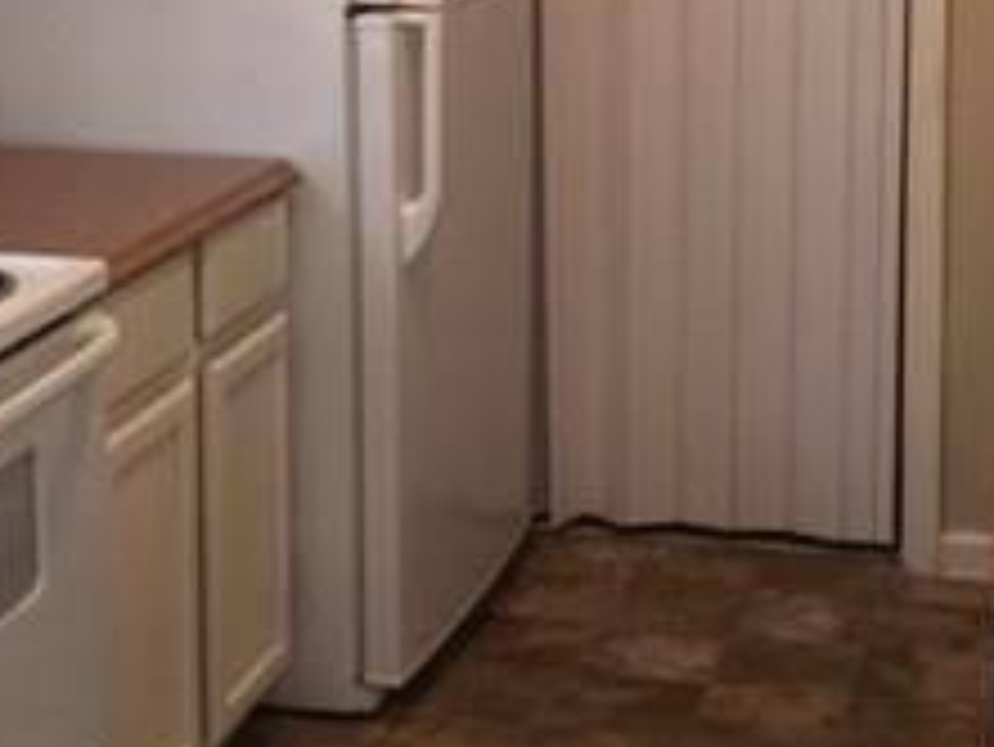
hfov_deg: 23.2
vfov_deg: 17.3
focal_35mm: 84
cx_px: 580
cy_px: 86
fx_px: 2413
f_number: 2.2
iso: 100
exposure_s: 1/30
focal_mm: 4.15
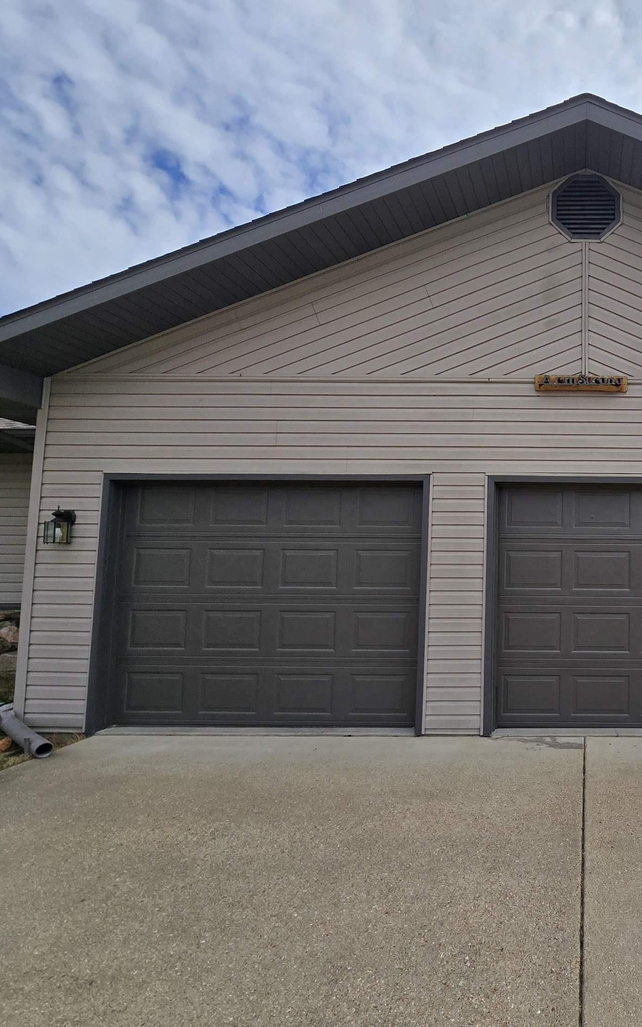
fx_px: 532
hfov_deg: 53.5
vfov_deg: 88.0
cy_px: 509
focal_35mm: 19
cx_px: 591
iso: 50
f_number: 2.2
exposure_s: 1/3945
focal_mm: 2.2
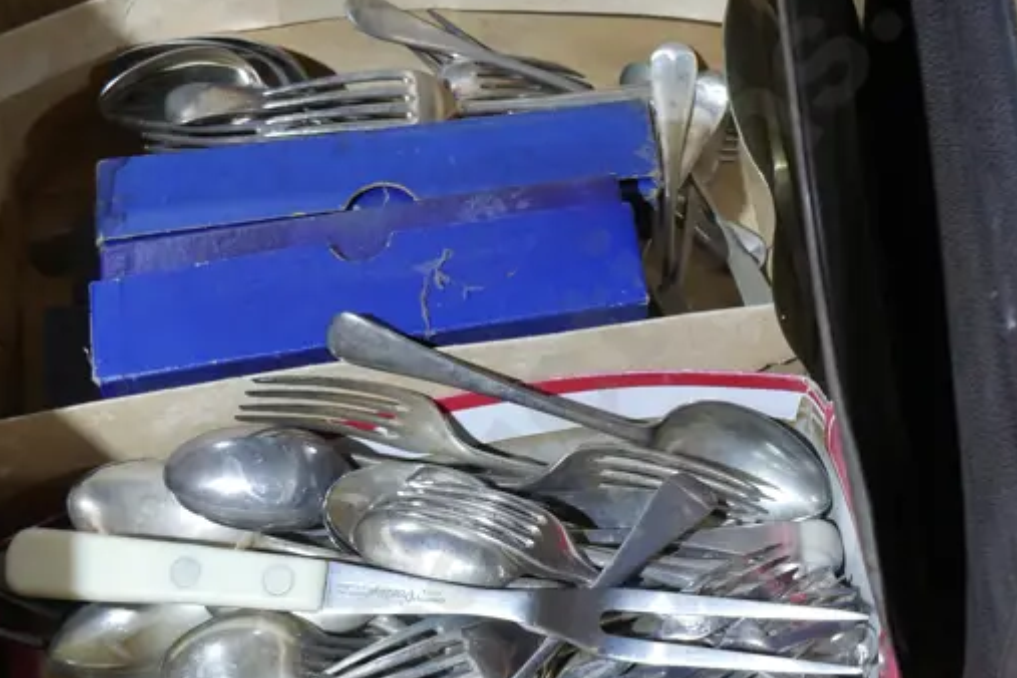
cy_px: 461
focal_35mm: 63
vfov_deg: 21.5
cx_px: 519
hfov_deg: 31.9
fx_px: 1780
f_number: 3.6
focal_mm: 15
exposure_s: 1/60
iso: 400
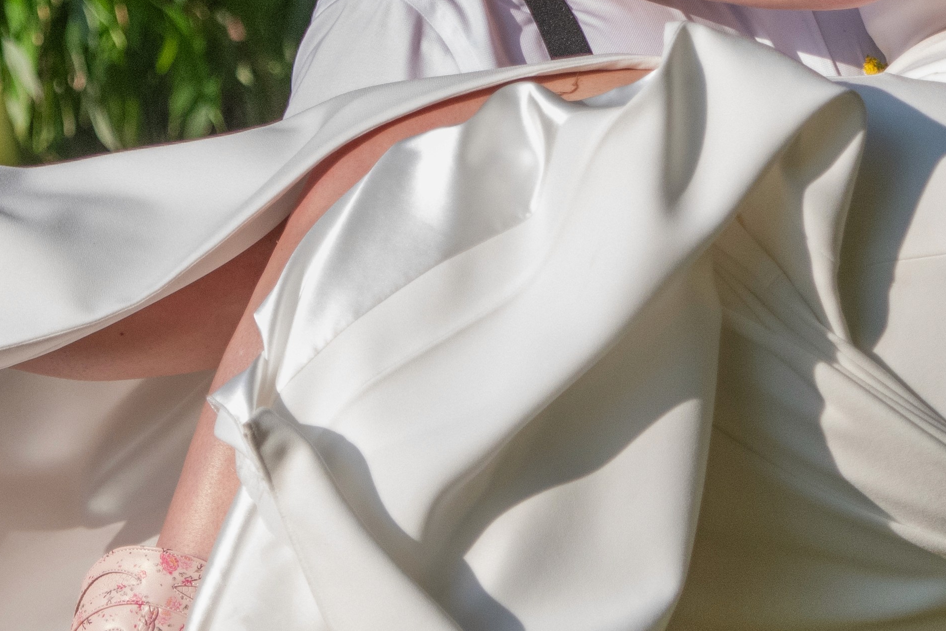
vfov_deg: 3.1
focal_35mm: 446
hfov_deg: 4.6
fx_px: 11720
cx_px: 647
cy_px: -149
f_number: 2.8
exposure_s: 1/8000
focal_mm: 102
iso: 1000
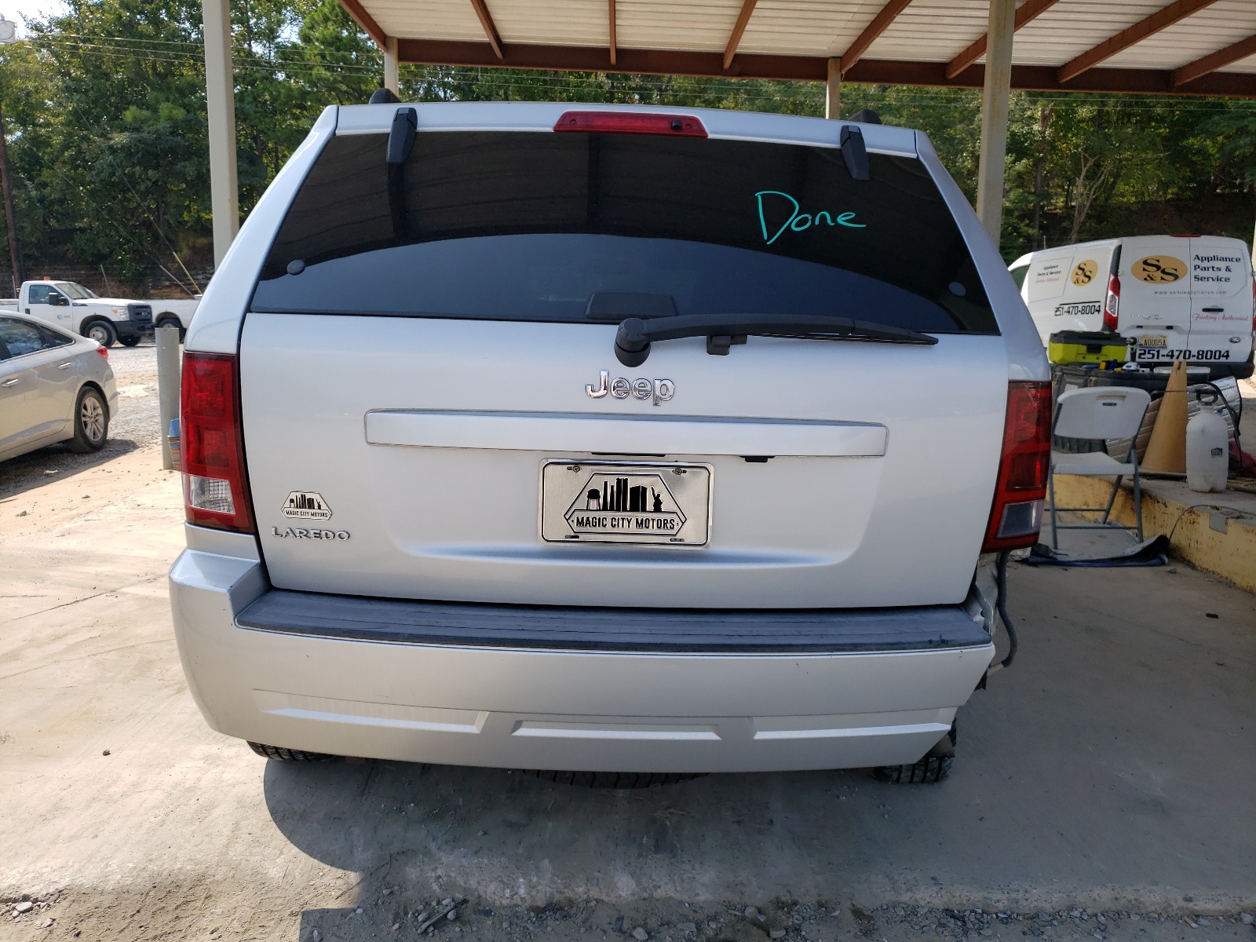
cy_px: 471
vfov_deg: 53.1
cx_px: 628
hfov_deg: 67.3
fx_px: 943
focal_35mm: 26
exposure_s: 1/2000
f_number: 1.5
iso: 50
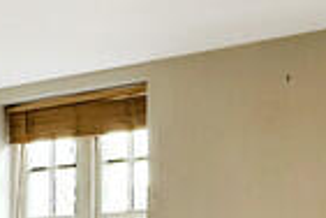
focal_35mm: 106
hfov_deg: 19.1
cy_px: 496
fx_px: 960
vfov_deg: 11.1
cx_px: 76
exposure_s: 1/179
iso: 40
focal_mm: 2.22
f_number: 2.2
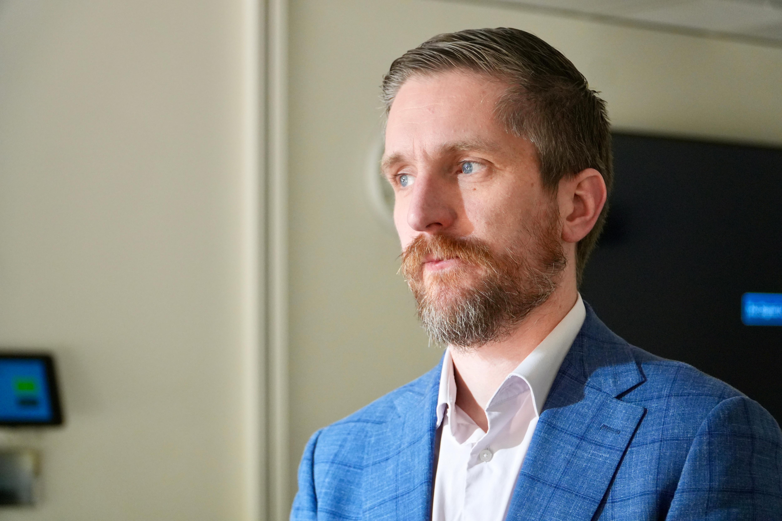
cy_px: 260
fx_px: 1955
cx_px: 391
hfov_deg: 22.6
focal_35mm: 90
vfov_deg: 15.2
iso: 2000
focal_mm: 60
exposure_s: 1/200
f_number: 4
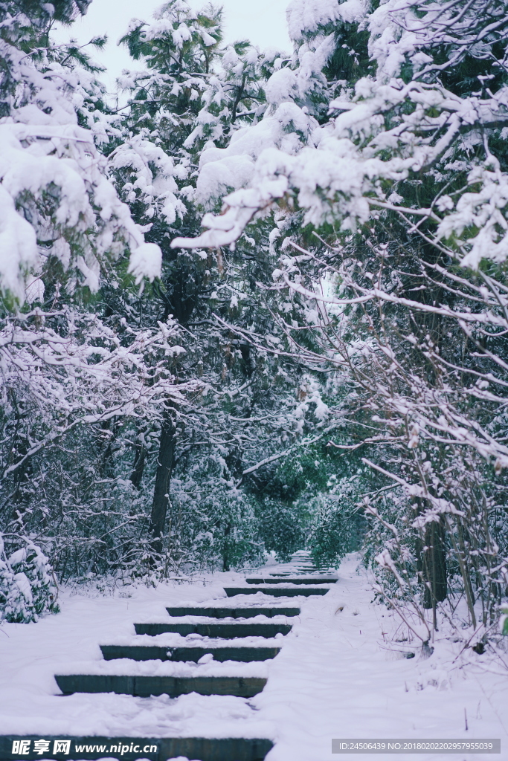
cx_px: 254
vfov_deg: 36.2
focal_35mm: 55
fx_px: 1164
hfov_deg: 24.6
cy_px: 380
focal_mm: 55
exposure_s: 1/1000
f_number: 2.2
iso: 100
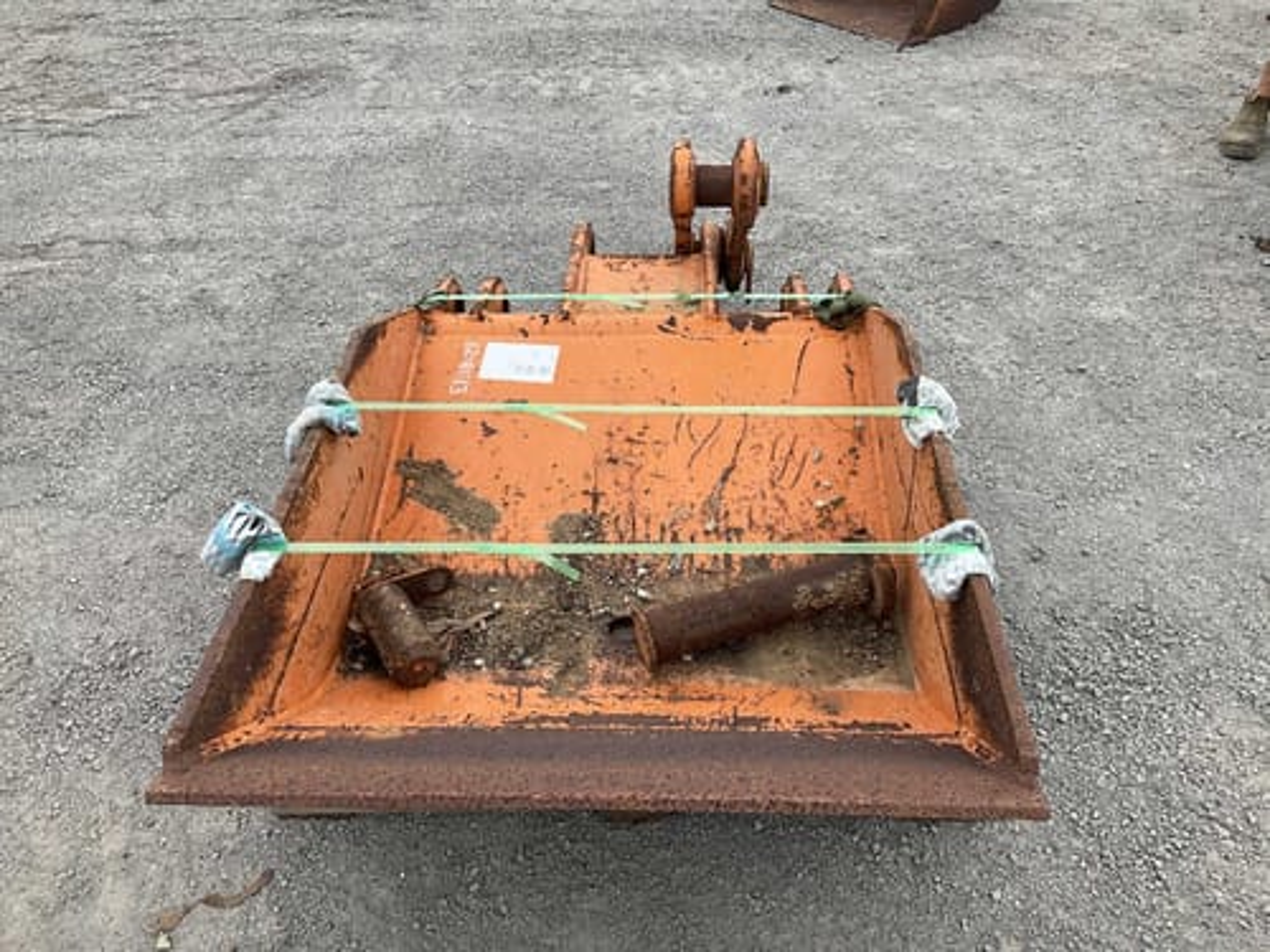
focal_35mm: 29
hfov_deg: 61.7
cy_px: 476
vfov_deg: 48.2
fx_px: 1064
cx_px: 635
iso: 25
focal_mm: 3
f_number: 1.8
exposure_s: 1/1035
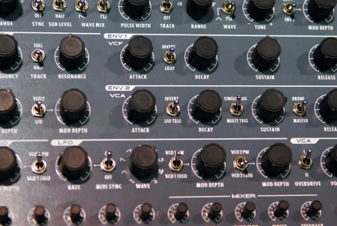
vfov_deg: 14.1
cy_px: 100
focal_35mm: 97
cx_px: 188
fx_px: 909
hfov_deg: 21.0
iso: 640
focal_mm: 38
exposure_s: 1/200
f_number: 2.8
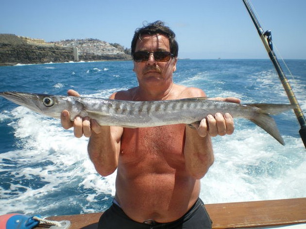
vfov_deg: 39.6
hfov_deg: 51.4
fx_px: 318
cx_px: 153
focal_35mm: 36
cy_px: 114
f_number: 4.6
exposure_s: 1/400
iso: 50
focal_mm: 6.3
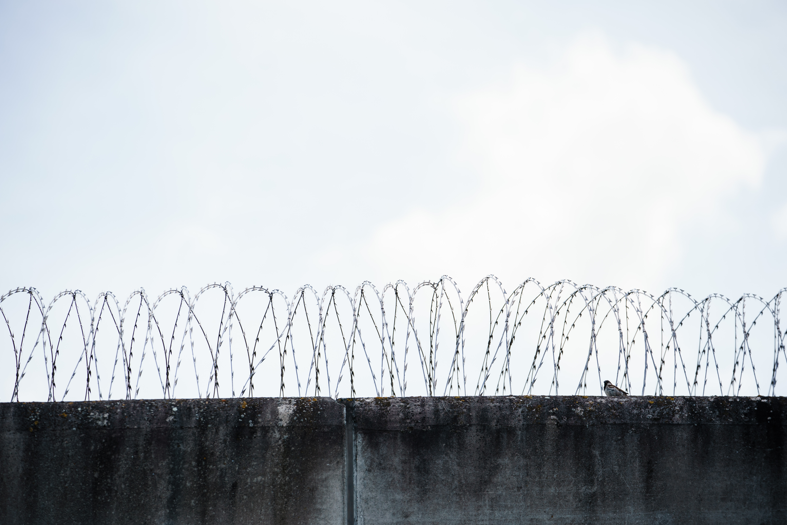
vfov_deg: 7.3
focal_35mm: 188
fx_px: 4110
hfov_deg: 10.9
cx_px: 392
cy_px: 263
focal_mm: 187
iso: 100
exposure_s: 1/800
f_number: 3.5
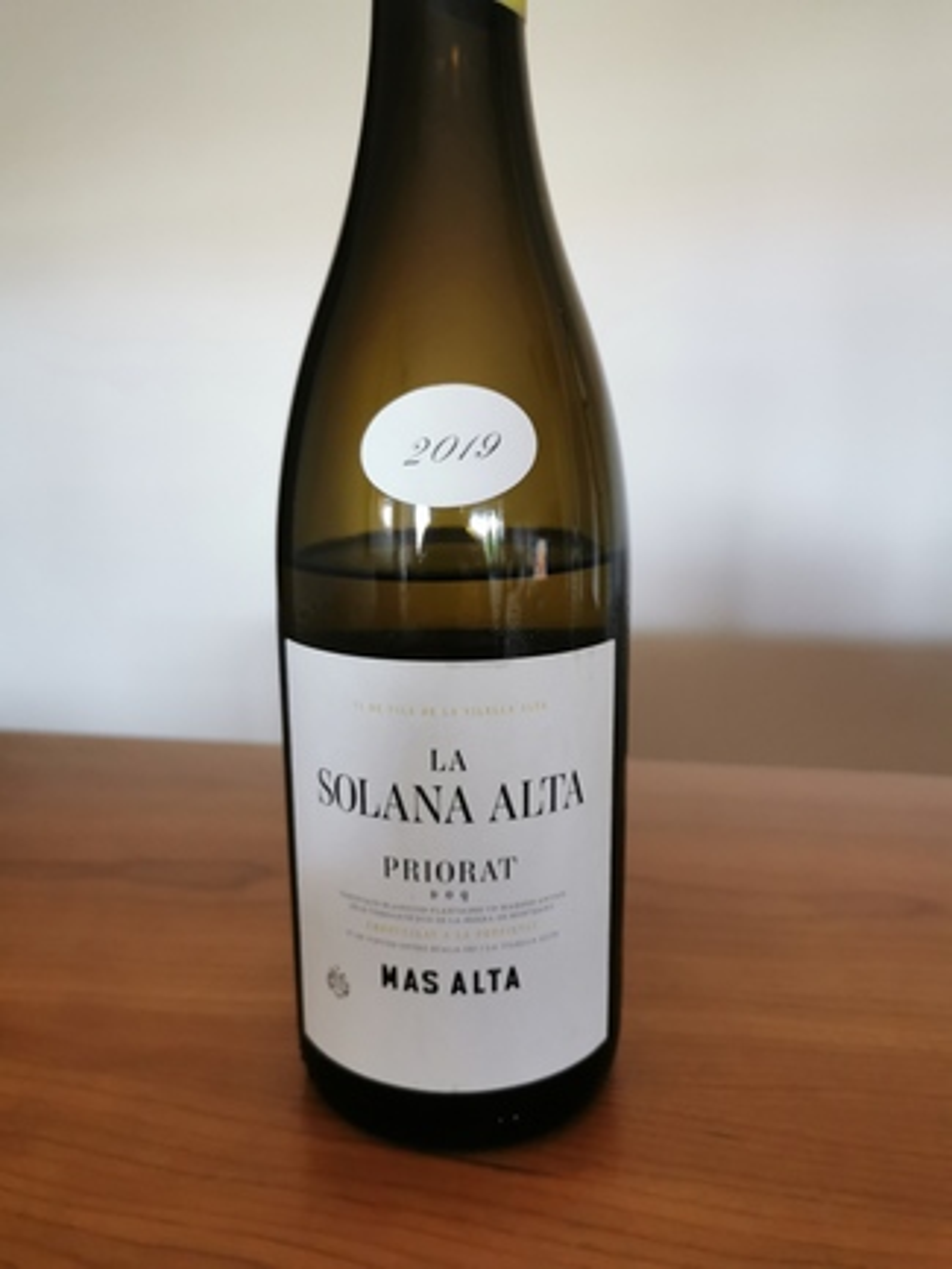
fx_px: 990
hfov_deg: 51.4
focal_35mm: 27
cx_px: 476
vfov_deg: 65.3
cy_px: 634
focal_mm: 5.58
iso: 320
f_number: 1.8
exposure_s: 1/33.3
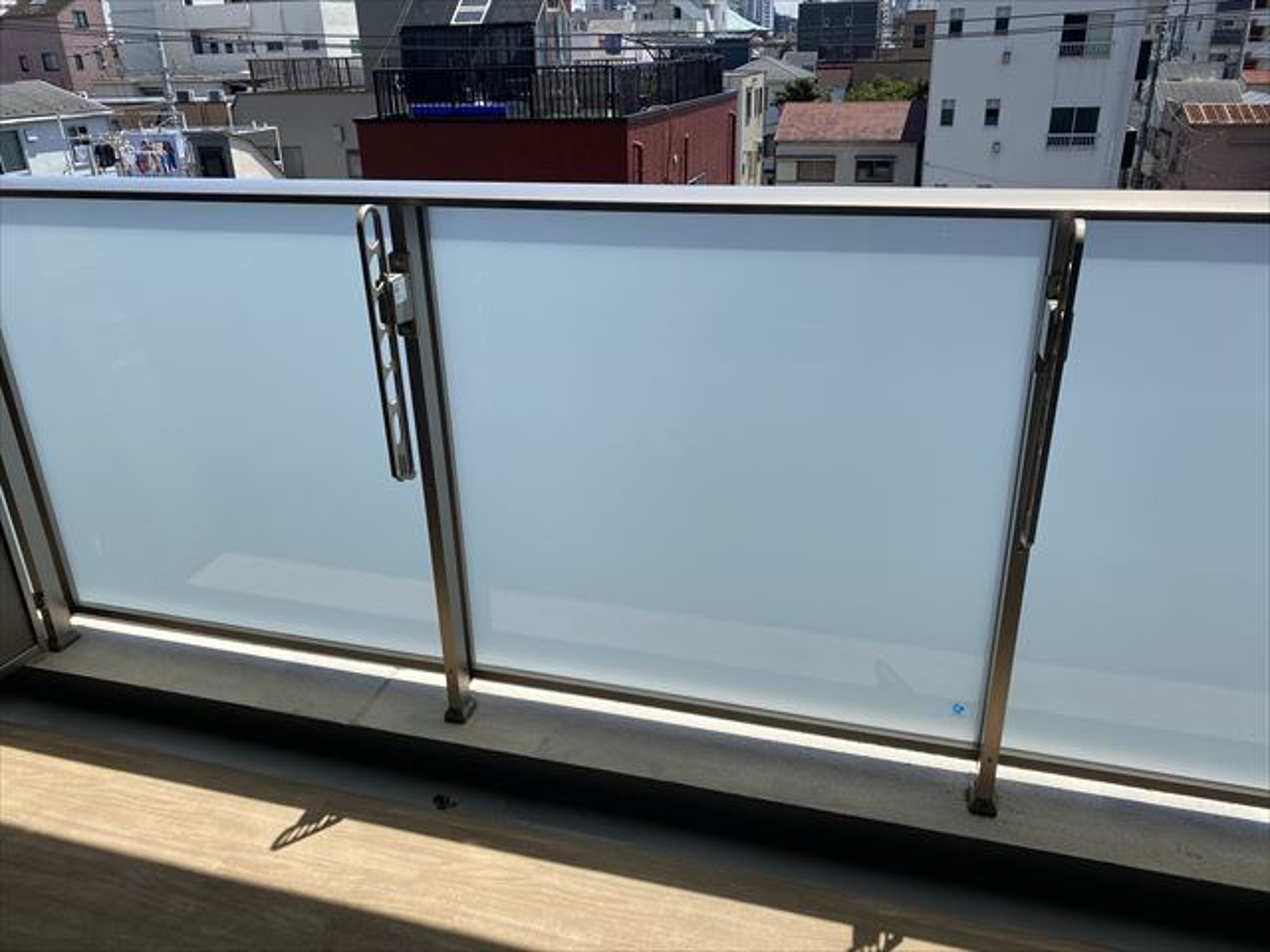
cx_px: 635
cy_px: 476
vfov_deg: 53.1
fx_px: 954
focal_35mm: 26
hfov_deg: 67.3
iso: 32
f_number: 1.8
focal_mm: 4.25
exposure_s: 1/2268
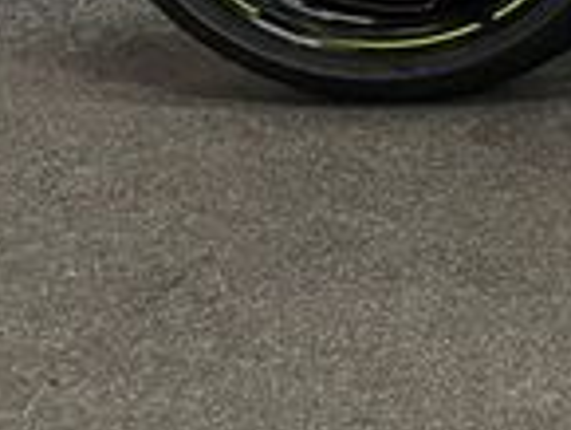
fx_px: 1899
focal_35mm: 115
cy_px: -485
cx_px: 1146
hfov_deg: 14.3
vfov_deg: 11.4
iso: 100
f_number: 1.6
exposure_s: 1/50
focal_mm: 5.1
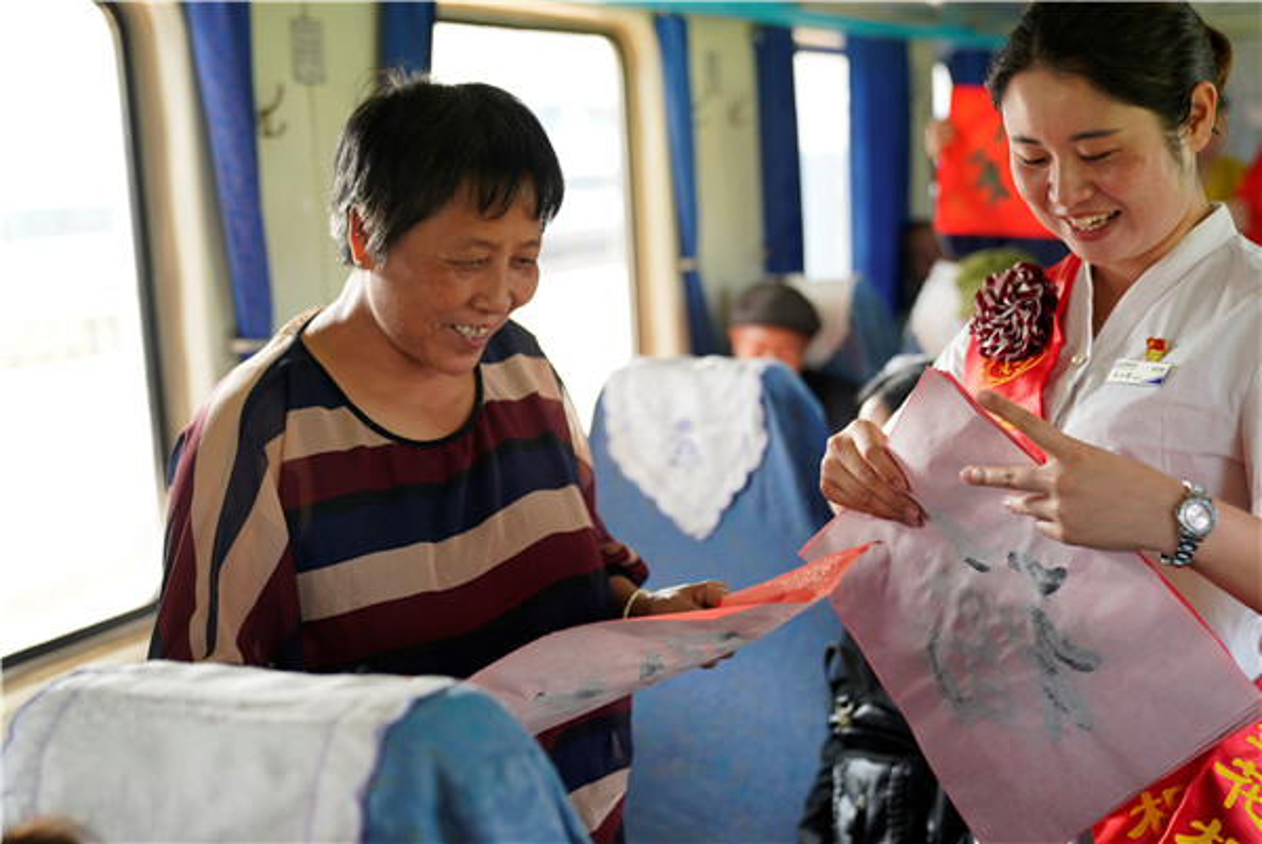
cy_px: 422
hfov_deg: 41.1
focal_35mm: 48
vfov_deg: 28.1
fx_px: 1684
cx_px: 631
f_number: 2.8
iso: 640
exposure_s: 1/250
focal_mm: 48
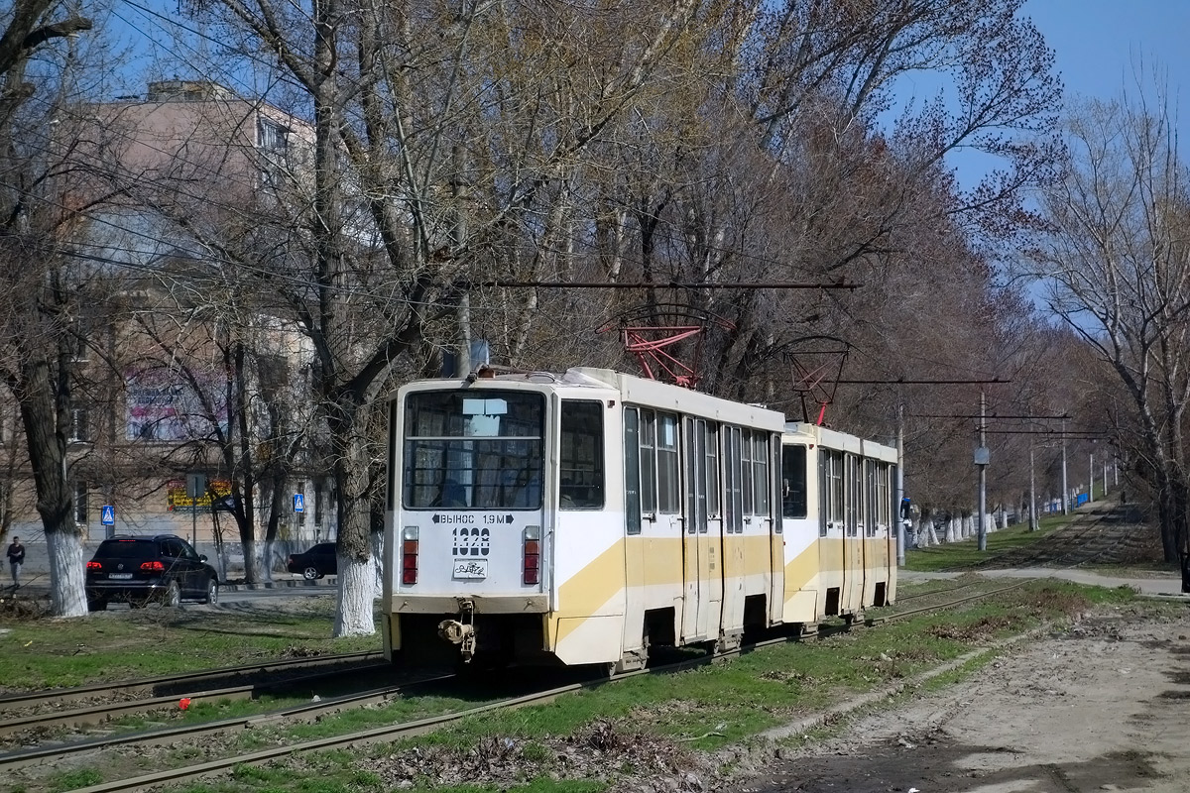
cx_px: 595
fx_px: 3272
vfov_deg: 13.8
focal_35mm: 99
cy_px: 396
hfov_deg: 20.6
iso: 125
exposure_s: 1/1000
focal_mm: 36.95
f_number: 4.9
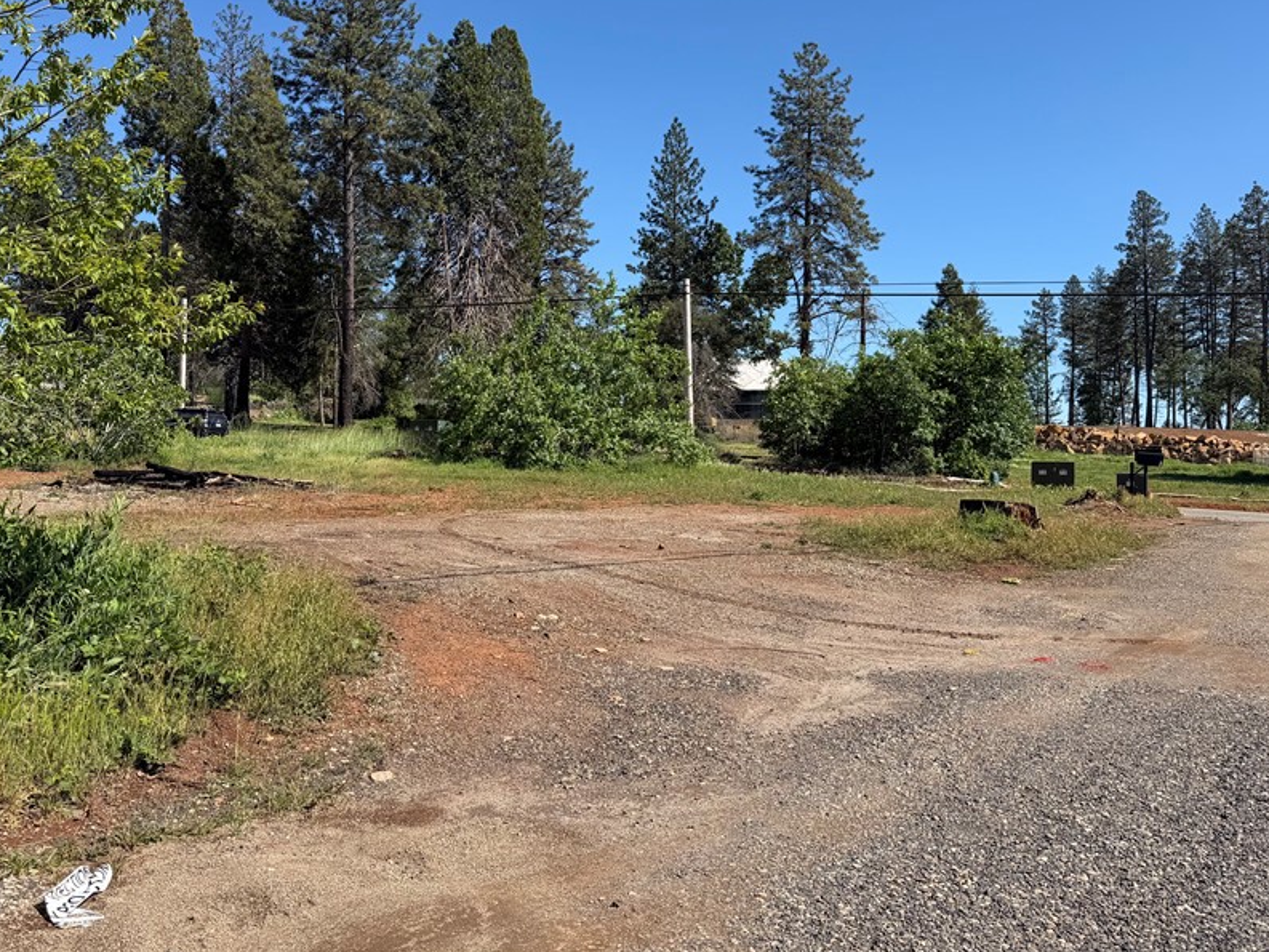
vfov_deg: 45.4
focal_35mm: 31
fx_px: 1137
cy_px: 427
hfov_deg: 58.0
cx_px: 523
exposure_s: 1/3759
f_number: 1.78
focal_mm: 6.76
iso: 80
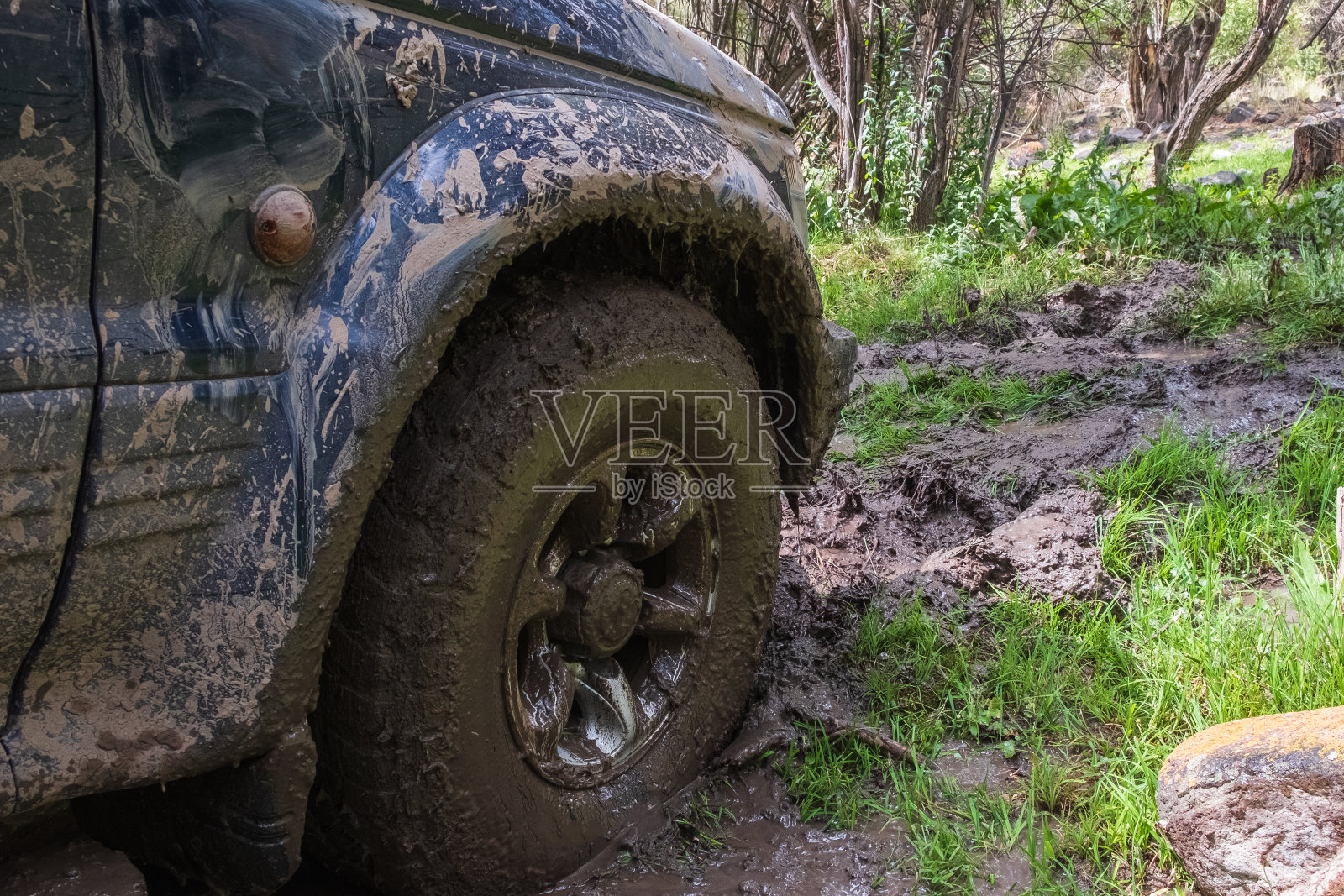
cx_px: 672
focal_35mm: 27
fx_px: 1008
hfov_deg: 67.4
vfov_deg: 47.9
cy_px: 448
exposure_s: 1/100
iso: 800
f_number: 8
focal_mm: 18
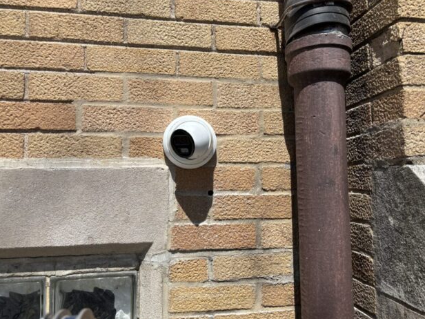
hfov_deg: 65.3
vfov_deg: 51.4
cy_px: 160
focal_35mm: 27
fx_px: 331
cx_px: 219
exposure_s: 1/4255
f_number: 1.6
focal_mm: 5.96
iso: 50
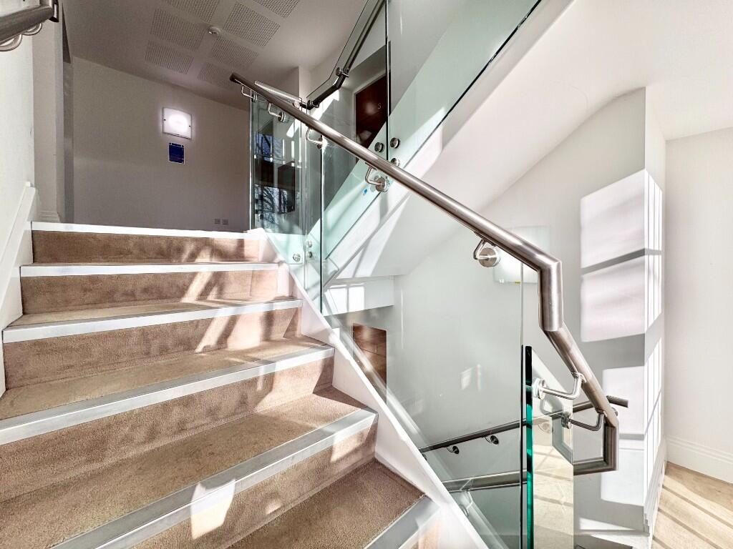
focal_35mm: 14
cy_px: 274
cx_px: 366
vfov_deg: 85.7
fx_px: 296
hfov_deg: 102.1
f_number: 2.2
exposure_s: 1/479
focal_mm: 2.22
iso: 40
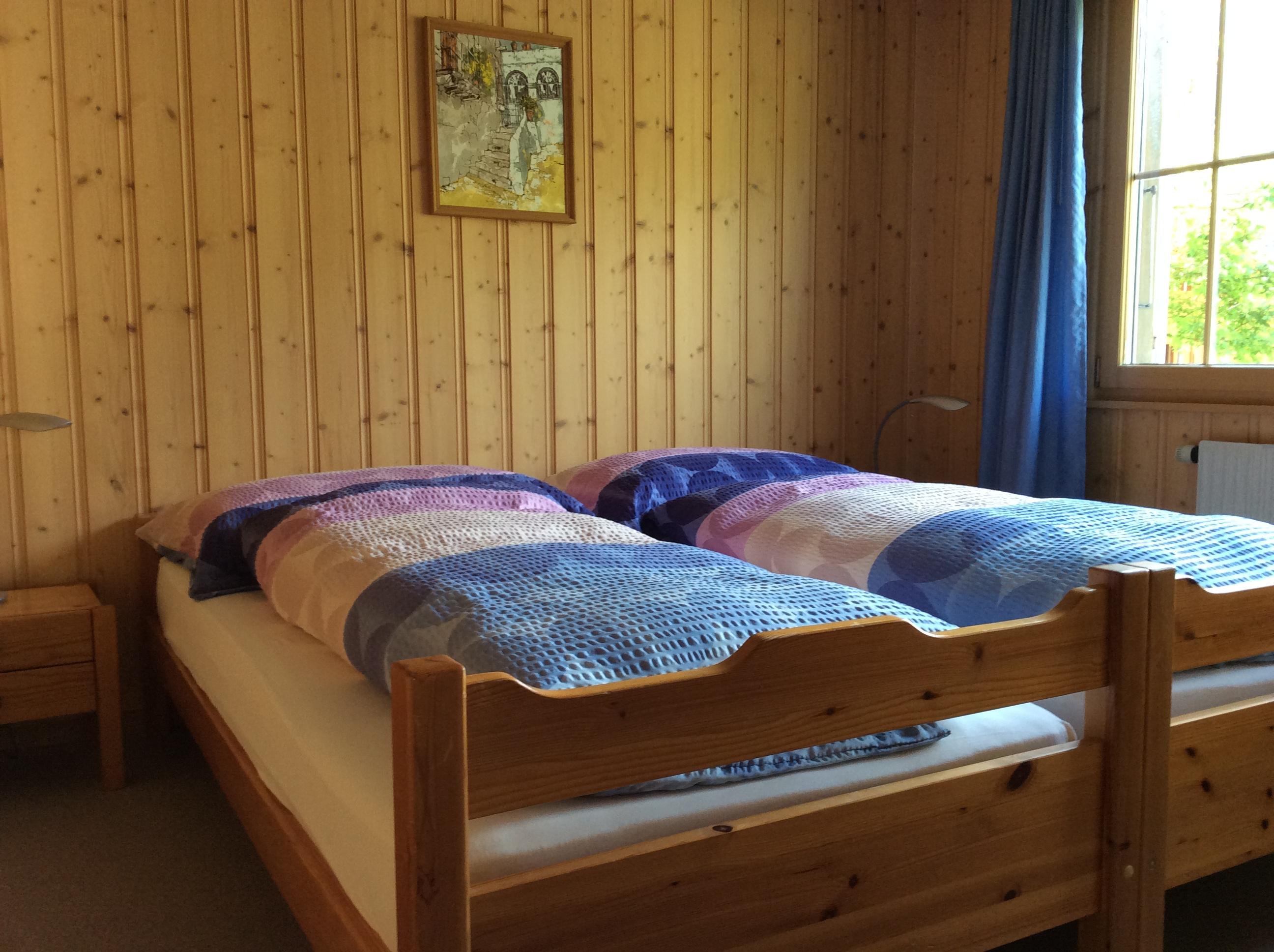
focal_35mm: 32
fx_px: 1176
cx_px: 637
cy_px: 476
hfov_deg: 56.9
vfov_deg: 44.1
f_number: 2.4
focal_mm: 3.3
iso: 64
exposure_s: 1/25
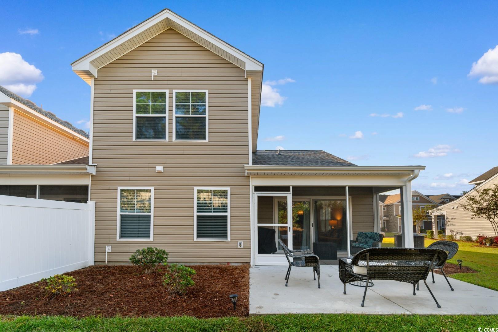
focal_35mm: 15
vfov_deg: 77.3
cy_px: 166
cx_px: 249
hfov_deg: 100.4
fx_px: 207
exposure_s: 1/125
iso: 100
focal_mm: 10
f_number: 5.6
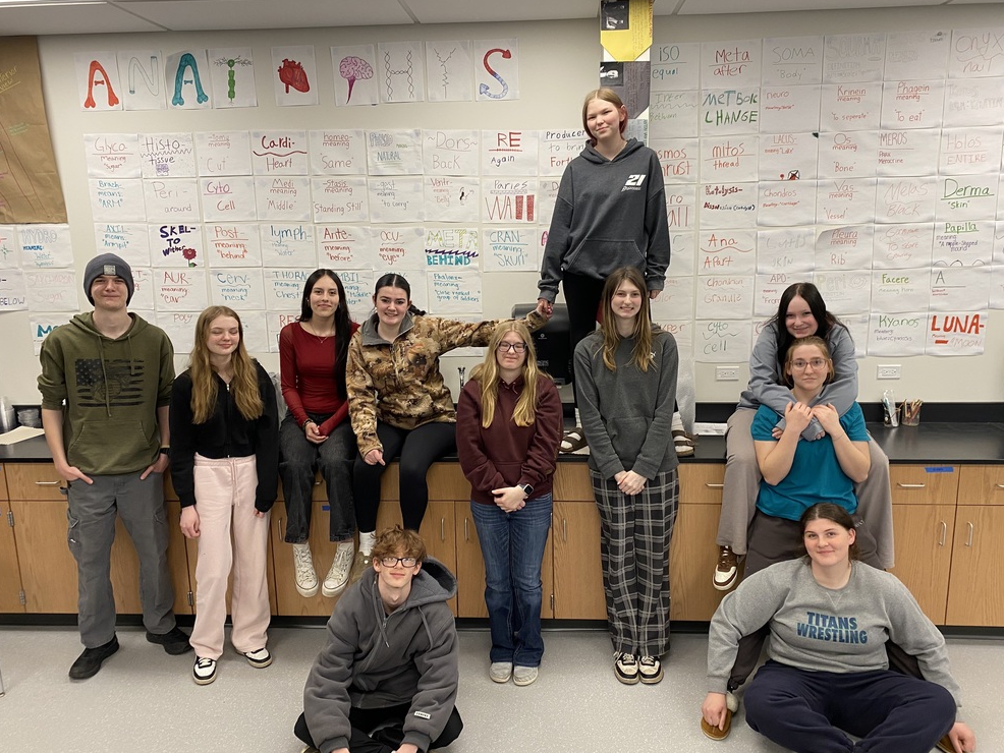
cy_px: 388
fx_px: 783
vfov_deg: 51.4
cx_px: 509
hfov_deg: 65.3
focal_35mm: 27
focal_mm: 4.25
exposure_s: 1/60
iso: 80
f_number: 1.8
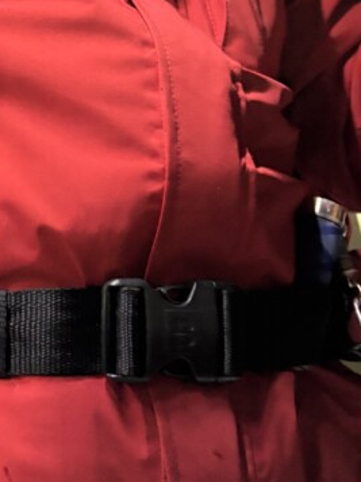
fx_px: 1015
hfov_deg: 19.4
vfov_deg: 24.9
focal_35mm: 73
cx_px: -24
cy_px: -46
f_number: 1.6
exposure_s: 1/30
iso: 1000
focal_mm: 5.96
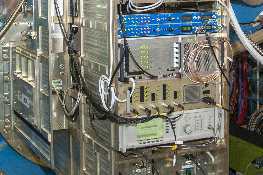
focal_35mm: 80
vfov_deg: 16.7
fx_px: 584
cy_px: 5
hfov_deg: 25.4
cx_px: 137
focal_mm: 24
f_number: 4
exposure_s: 1/60
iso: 400
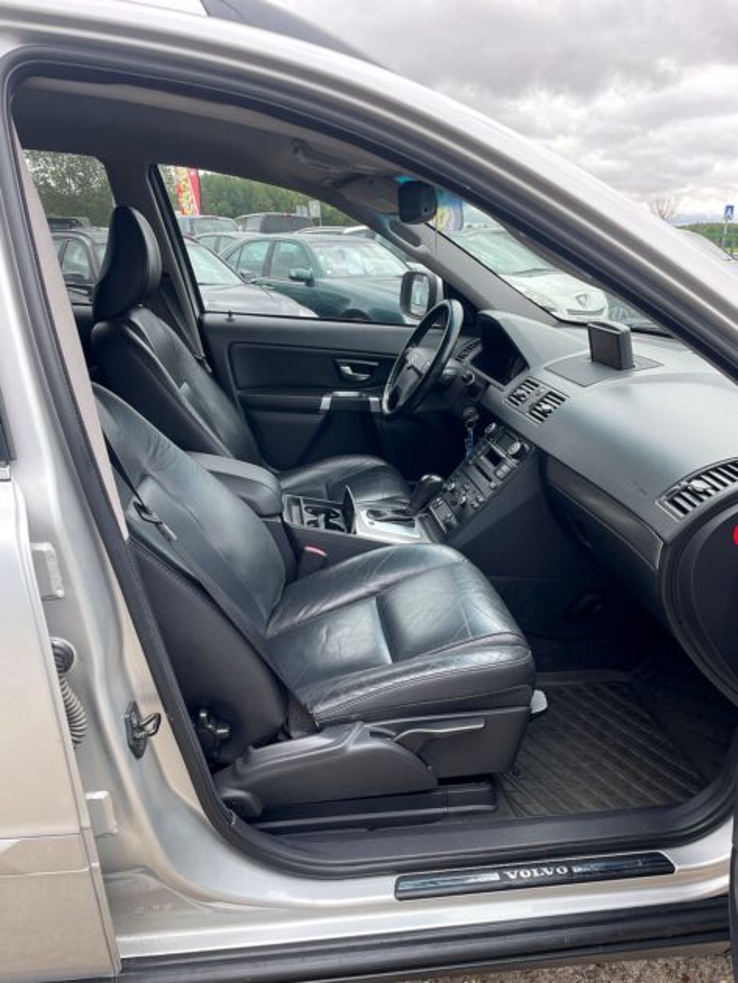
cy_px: 492
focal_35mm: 26
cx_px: 369
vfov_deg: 67.3
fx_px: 739
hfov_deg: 53.1
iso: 32
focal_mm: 4.2
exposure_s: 1/427
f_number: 1.6
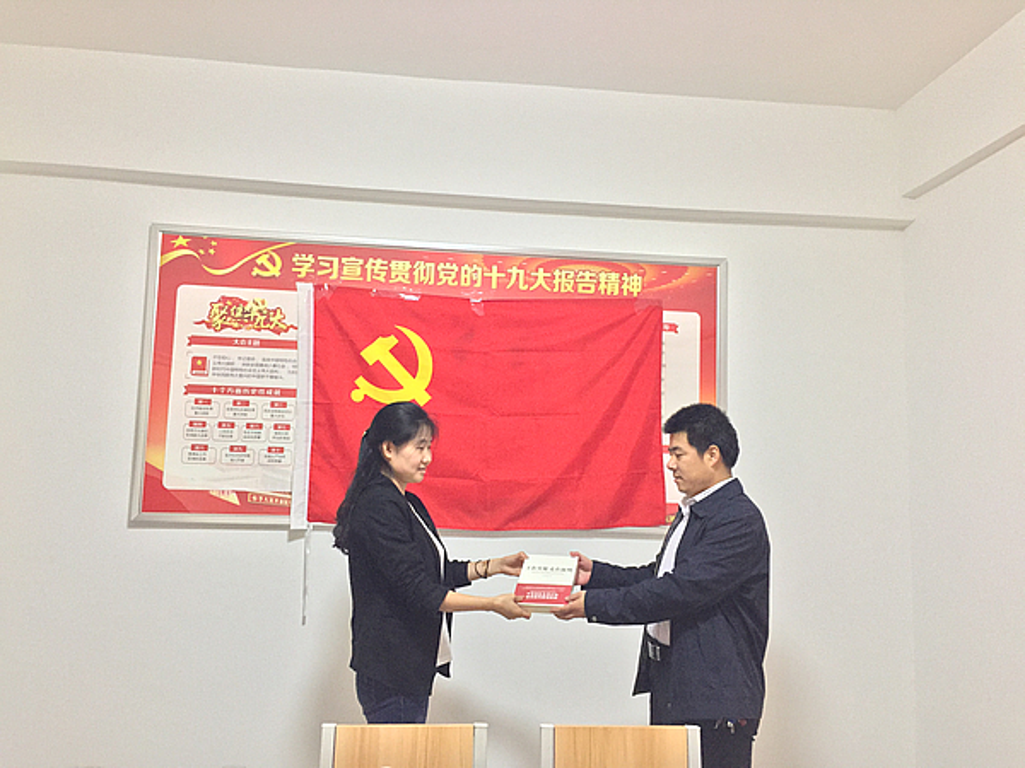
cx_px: 512
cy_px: 384
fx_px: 859
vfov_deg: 48.2
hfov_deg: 61.7
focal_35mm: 29
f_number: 2.2
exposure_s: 1/33
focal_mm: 4.15
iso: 320
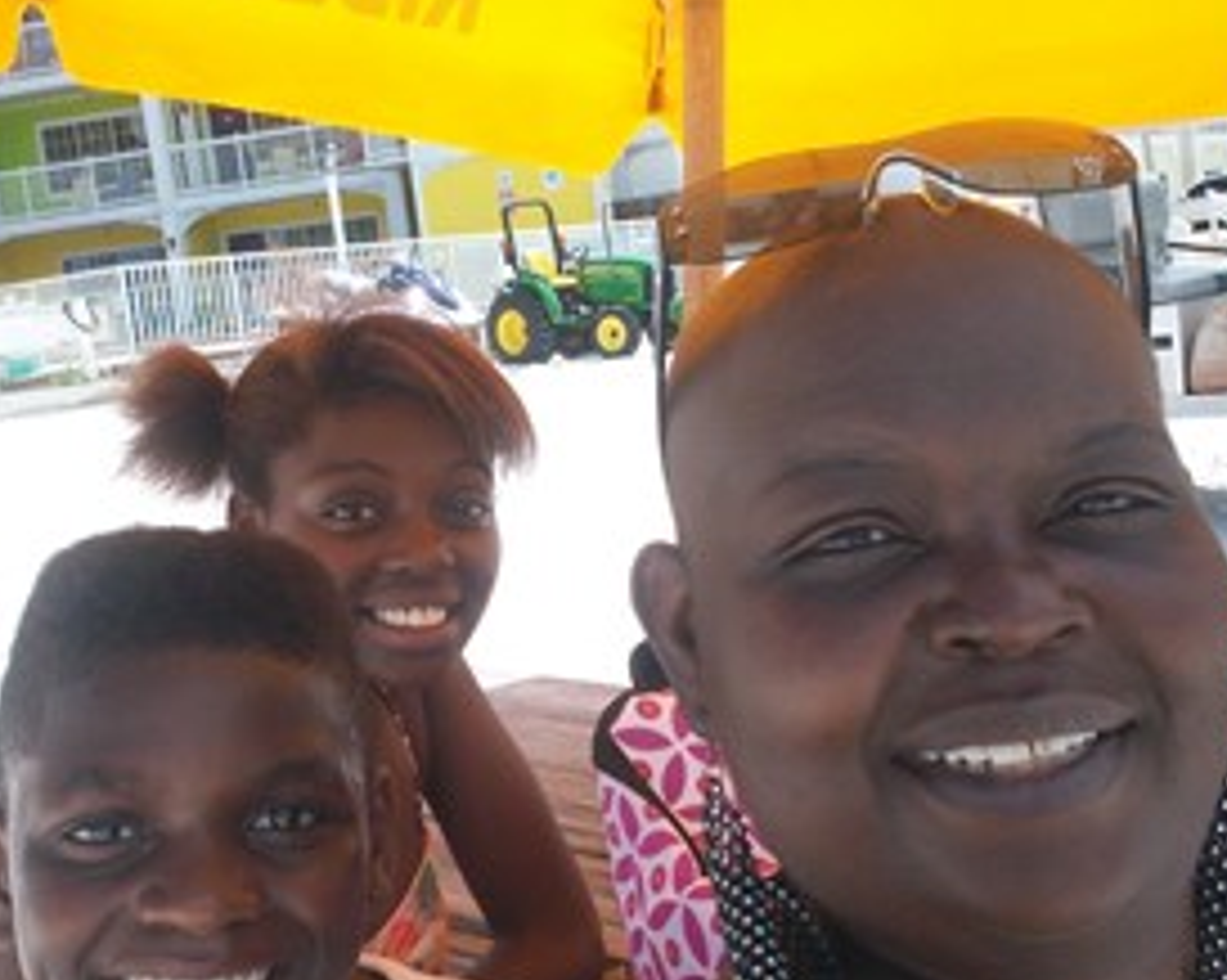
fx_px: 1814
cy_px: 575
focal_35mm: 50
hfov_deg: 37.3
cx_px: 530
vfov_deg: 30.2
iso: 80
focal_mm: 6.3
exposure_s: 1/320
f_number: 4.5
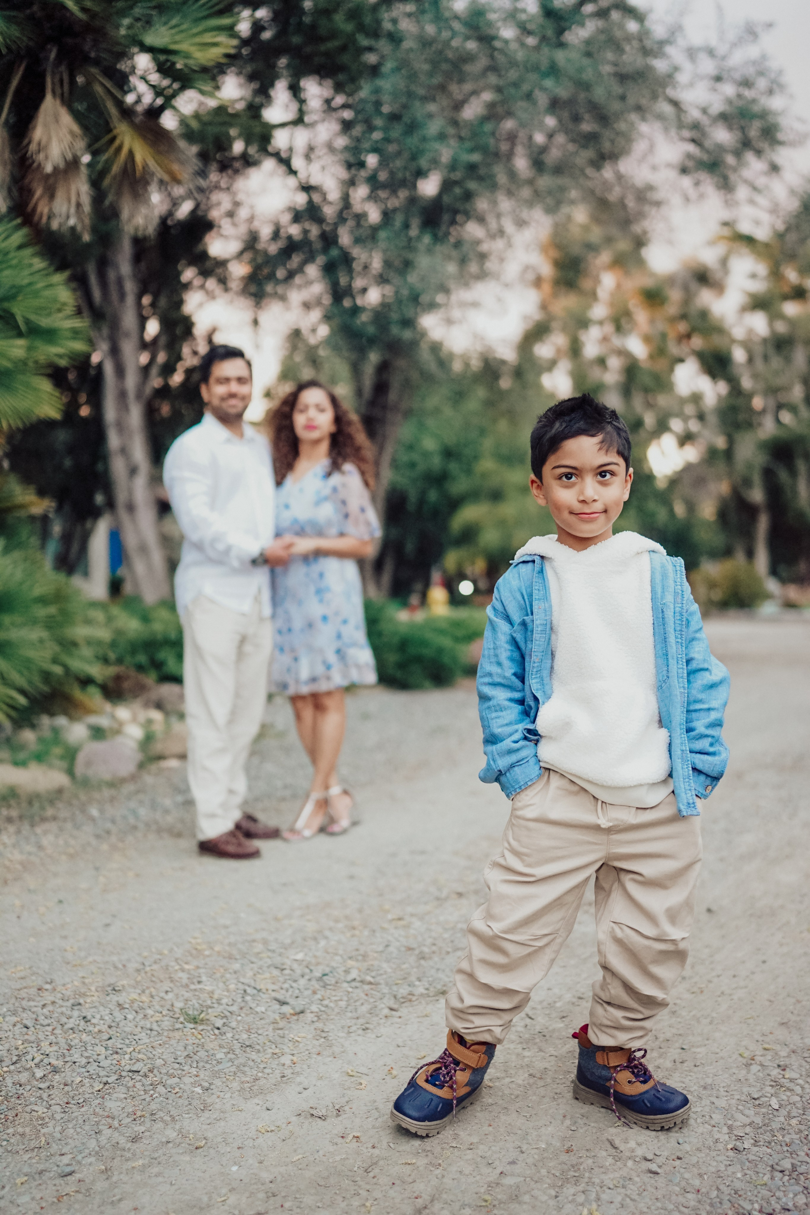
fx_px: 1181
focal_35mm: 35
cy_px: 608
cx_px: 405
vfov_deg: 54.4
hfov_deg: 37.9
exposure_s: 1/800
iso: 3200
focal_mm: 35
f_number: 1.6
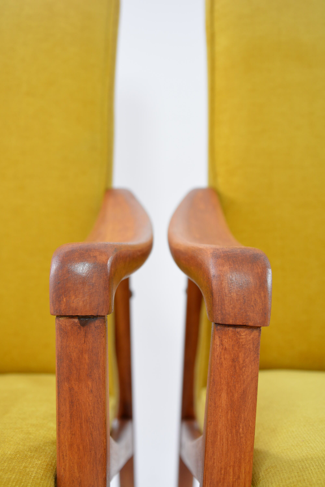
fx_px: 710
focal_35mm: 52
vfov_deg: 37.8
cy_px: 244
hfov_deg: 25.8
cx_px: 162
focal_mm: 35
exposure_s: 1/60
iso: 500
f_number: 5.6
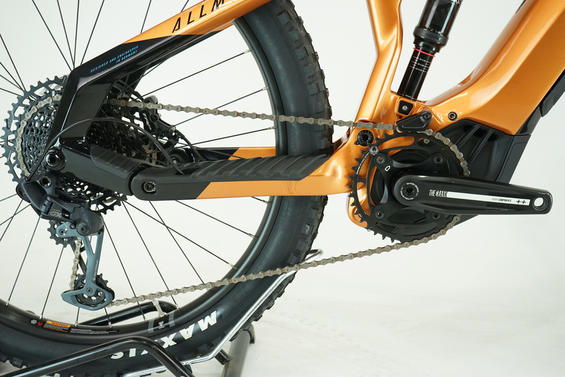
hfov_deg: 45.4
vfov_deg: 31.2
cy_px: 188
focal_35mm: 43
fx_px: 675
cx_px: 282
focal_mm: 43
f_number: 5.6
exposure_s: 1/200
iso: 1600
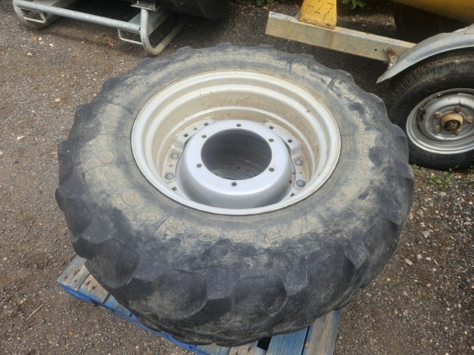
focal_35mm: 23
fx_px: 315
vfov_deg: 58.9
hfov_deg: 73.9
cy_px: 178
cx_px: 237
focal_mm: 5.4
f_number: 1.8
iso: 25
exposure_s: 1/461
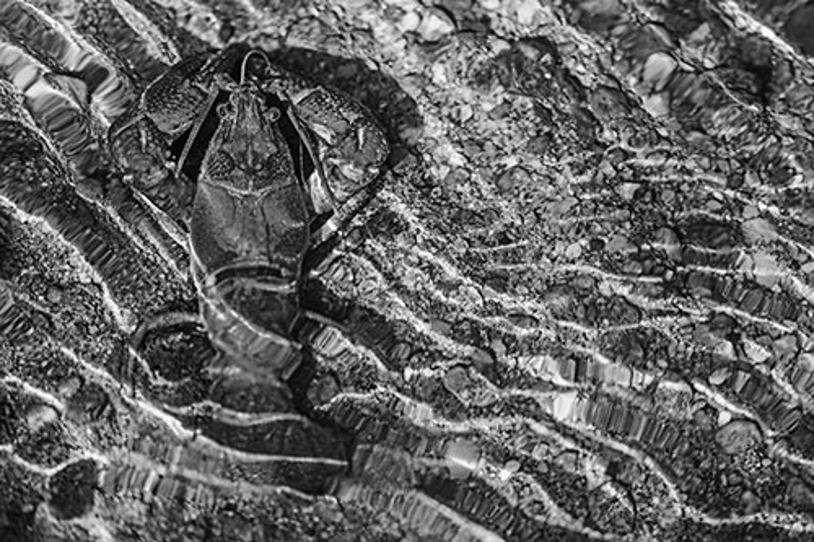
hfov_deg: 9.8
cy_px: 271
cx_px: 407
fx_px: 4747
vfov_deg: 6.5
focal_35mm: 210
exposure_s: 1/250
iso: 250
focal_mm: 210
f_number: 6.3
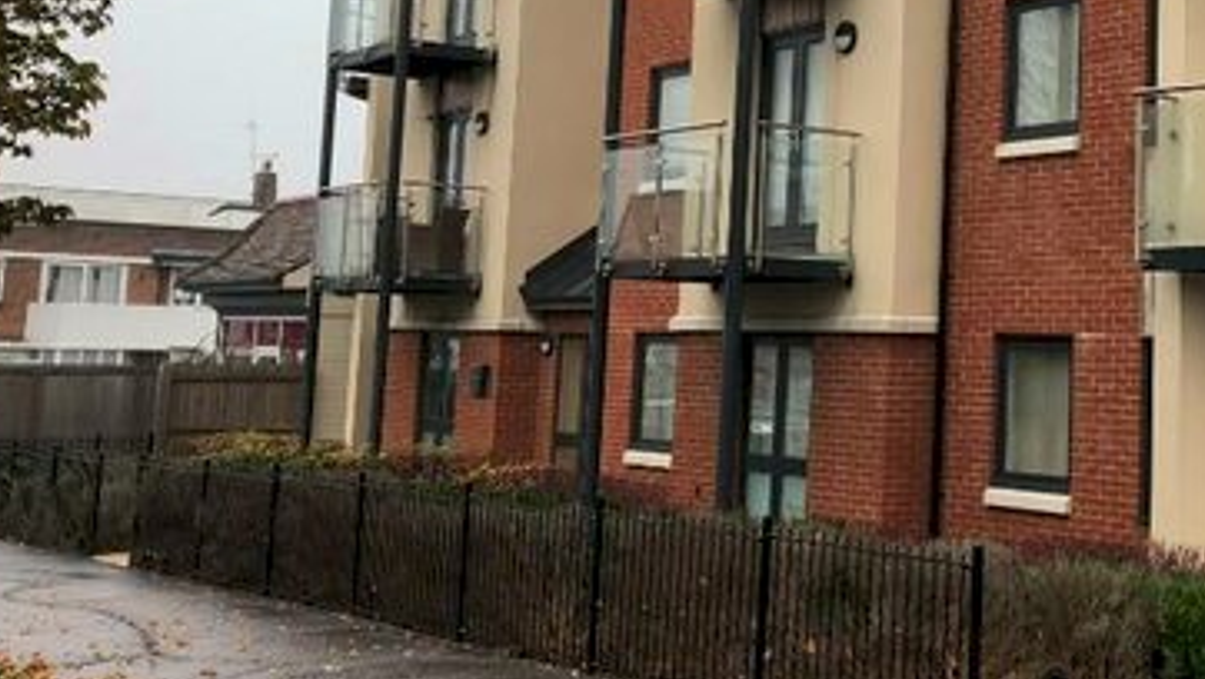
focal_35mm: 59
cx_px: 1062
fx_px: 1886
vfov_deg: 20.2
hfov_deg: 33.7
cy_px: 141
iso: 25
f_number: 1.8
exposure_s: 1/100
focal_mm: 3.99
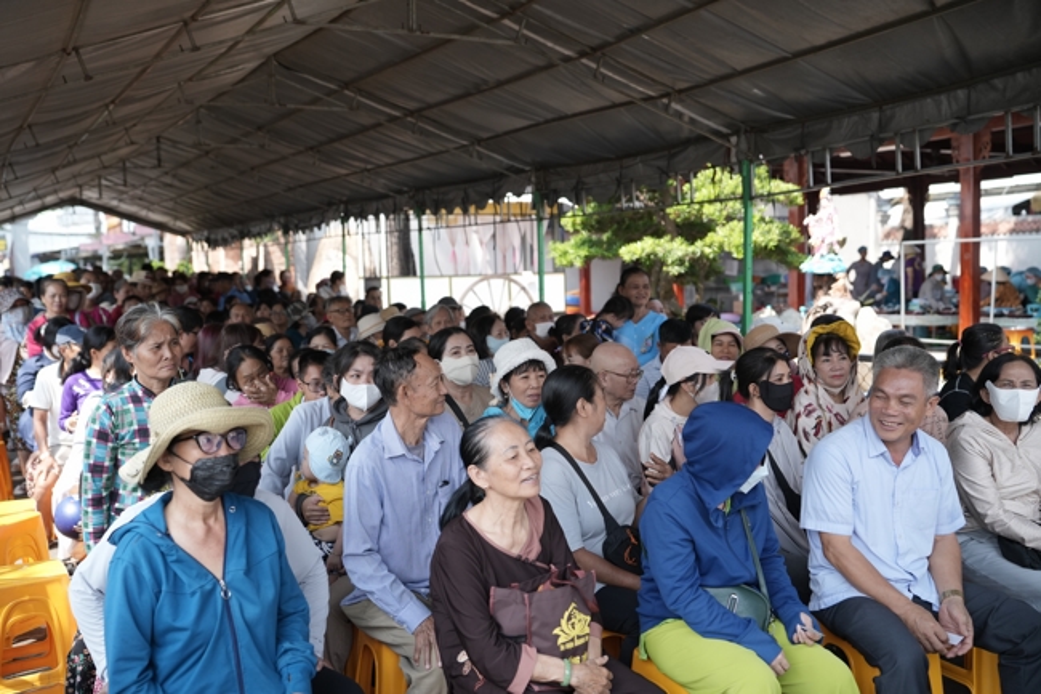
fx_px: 1012
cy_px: 347
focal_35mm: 35
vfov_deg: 37.8
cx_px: 520
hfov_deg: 54.4
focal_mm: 35
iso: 800
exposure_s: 1/1600
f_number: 2.8
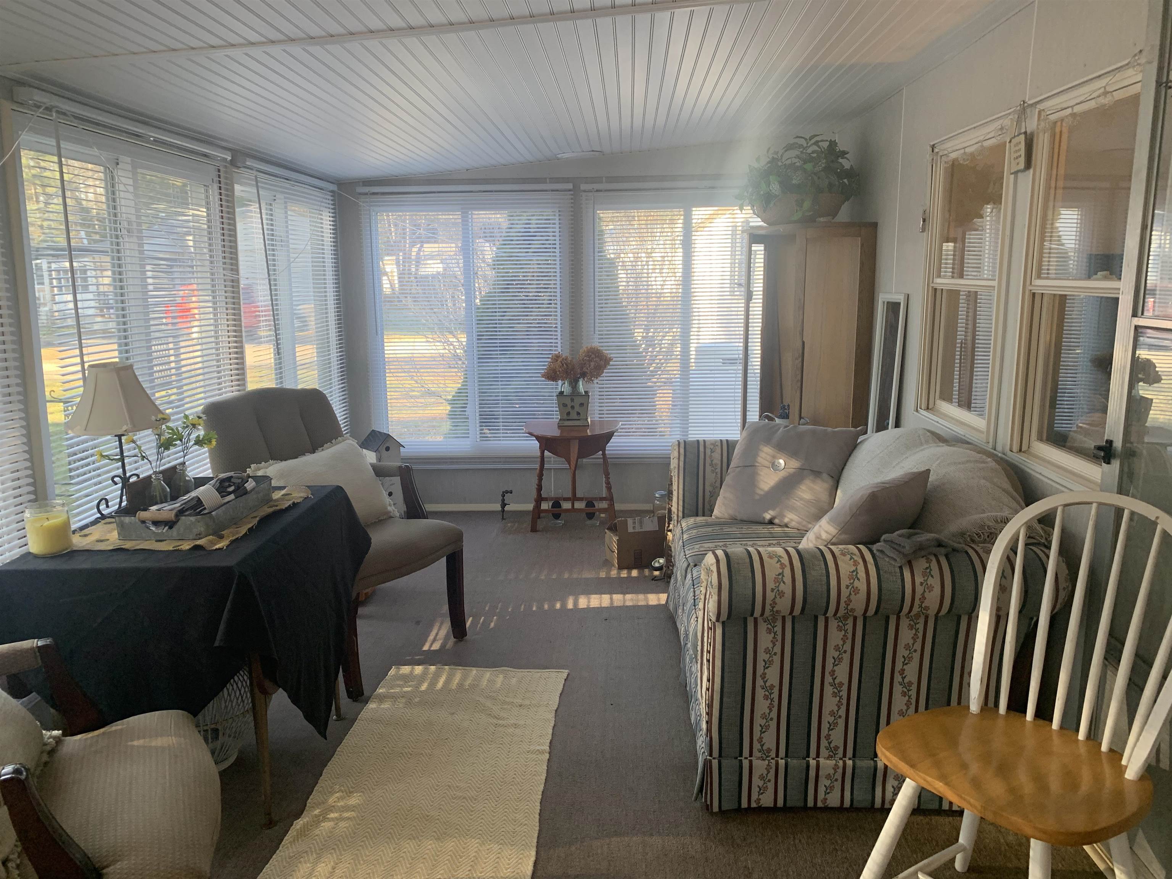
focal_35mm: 26
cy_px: 440
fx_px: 880
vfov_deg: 53.1
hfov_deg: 67.3
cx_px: 586
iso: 100
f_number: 1.8
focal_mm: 4.25
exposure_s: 1/121
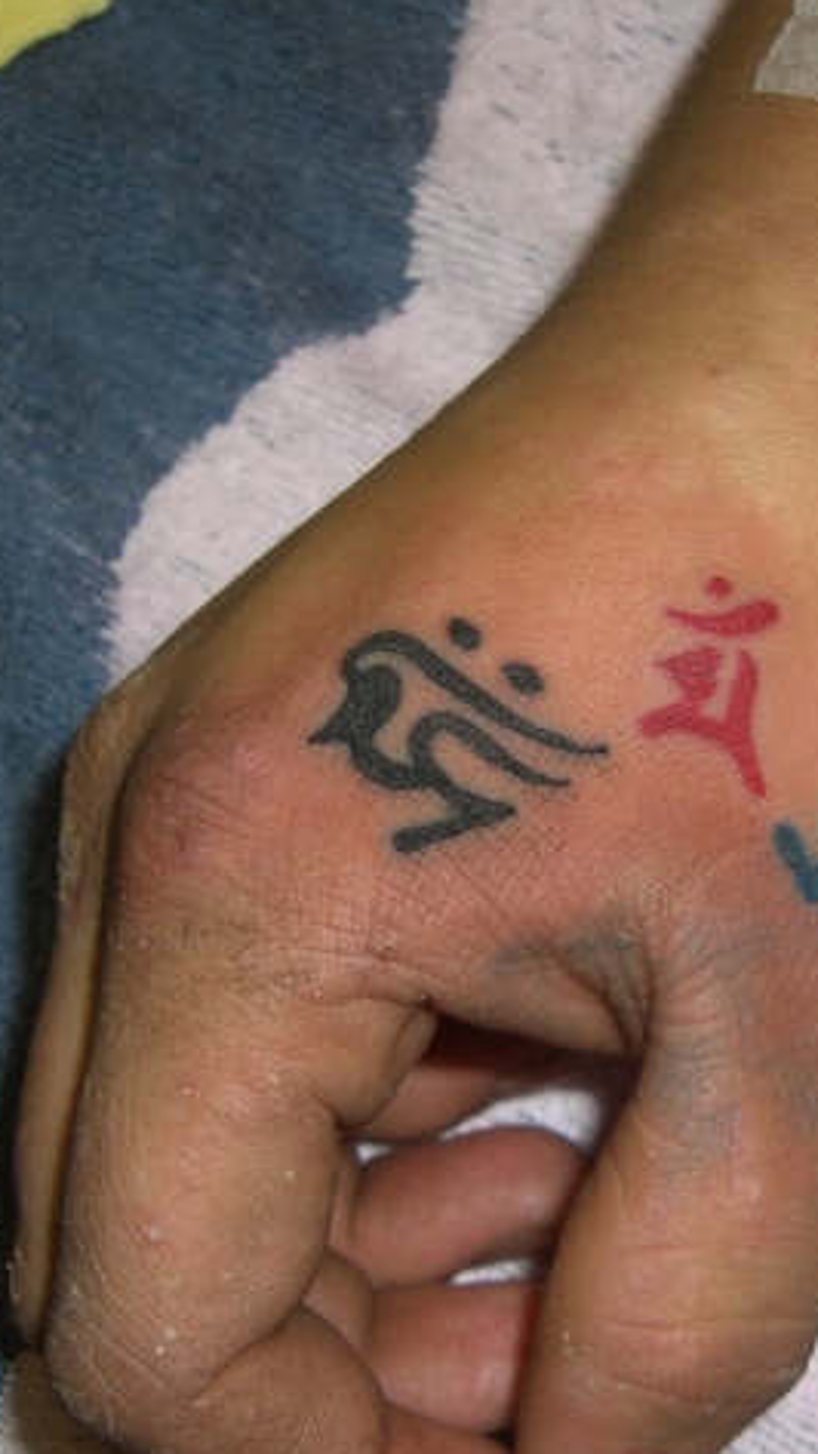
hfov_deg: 21.0
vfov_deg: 37.2
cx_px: 717
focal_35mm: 56
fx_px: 2160
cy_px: 729
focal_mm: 6.2
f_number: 2.7
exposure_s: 1/60
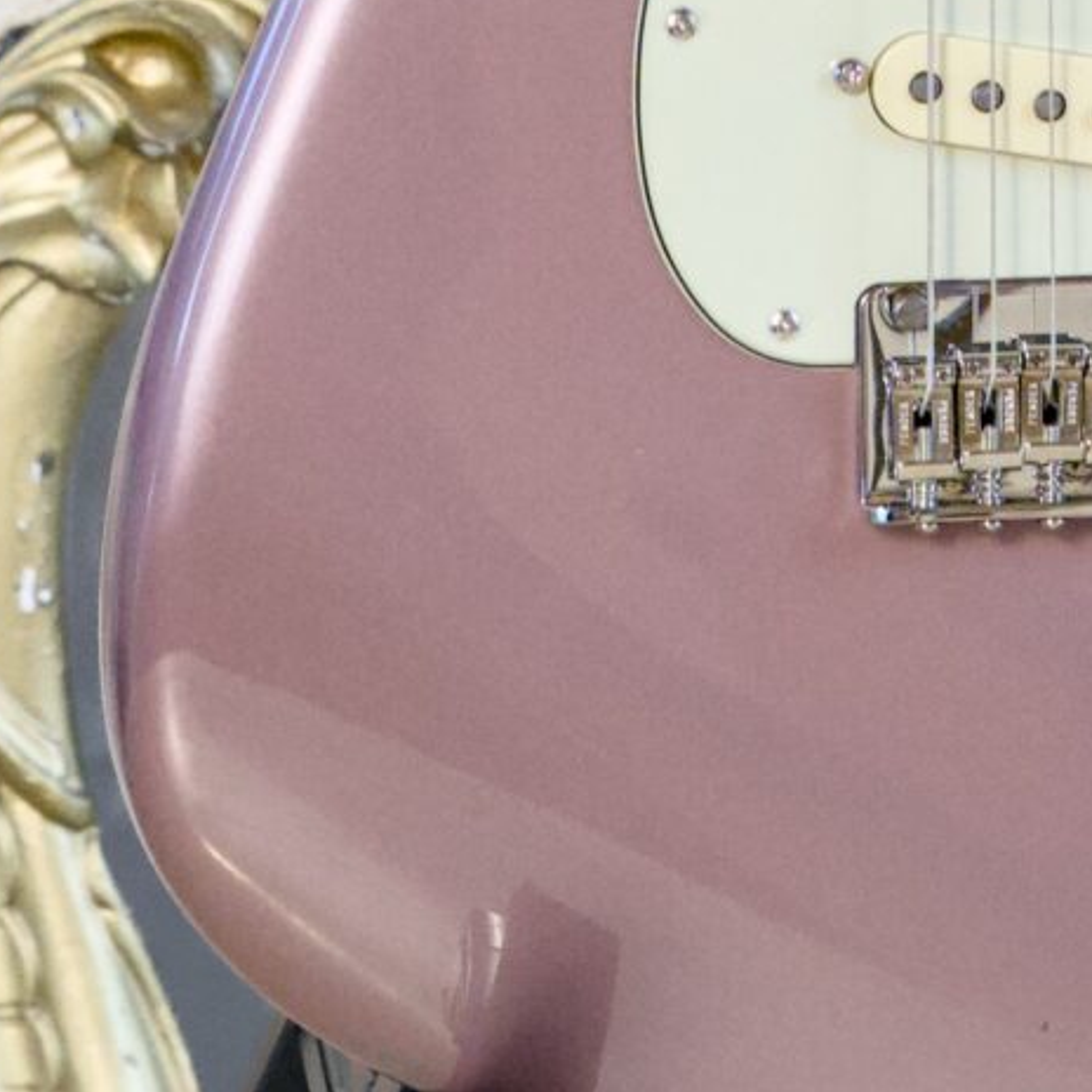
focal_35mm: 464
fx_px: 16560
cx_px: 1097
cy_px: -1576
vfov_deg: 3.7
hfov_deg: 3.8
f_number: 8
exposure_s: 1/80
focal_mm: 88
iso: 5000
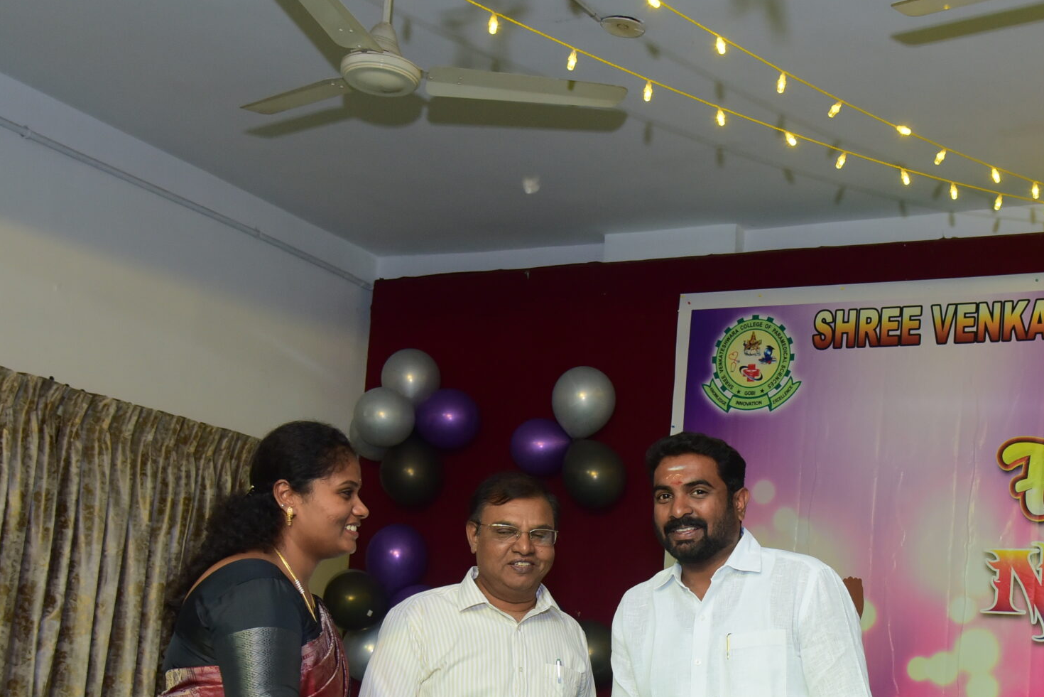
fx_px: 1566
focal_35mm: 54
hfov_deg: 36.5
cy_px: 603
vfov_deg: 24.5
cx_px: 691
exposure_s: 1/200
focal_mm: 31
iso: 1250
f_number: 5.6
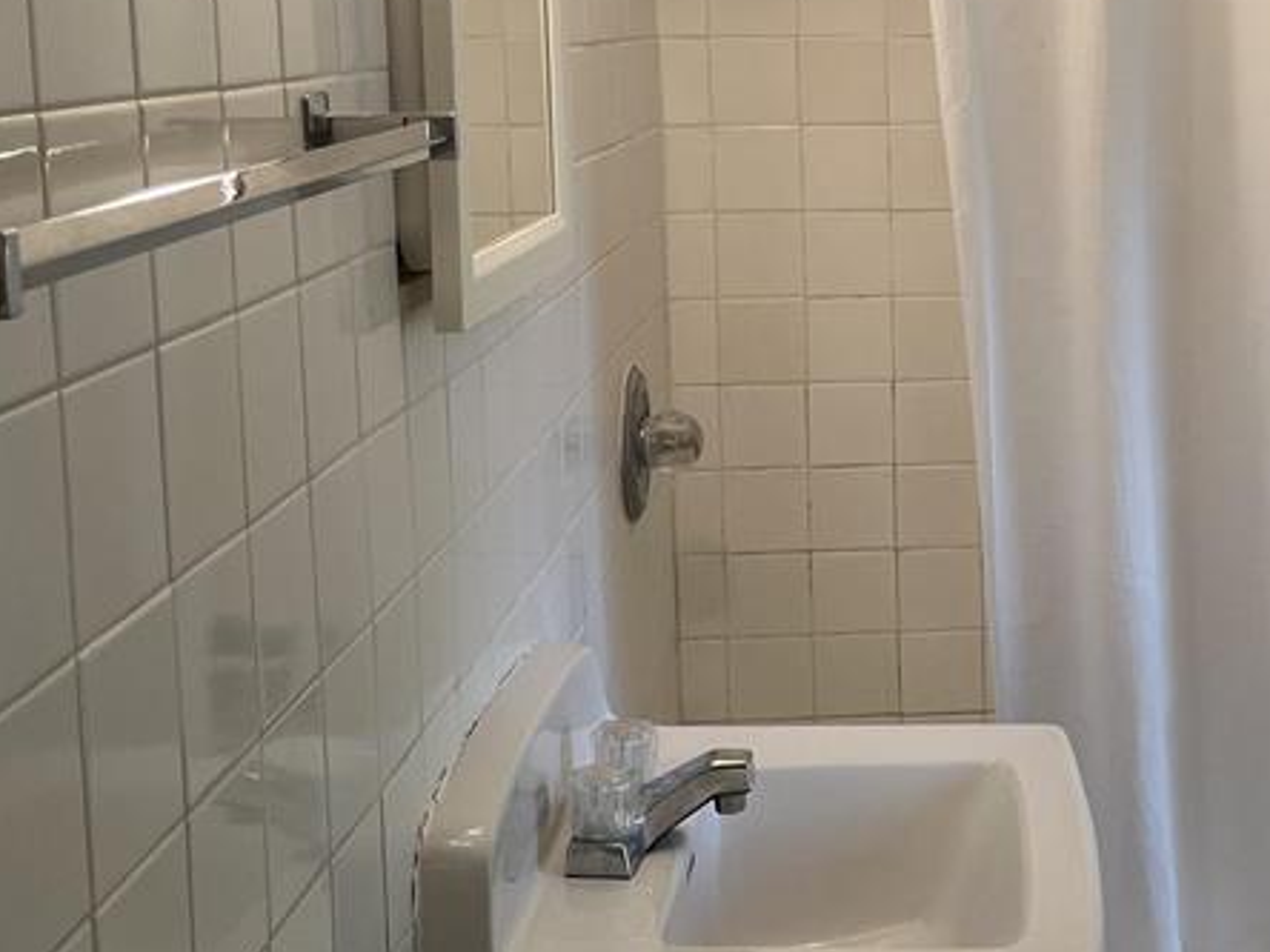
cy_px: 323
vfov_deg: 24.3
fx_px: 2201
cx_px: 1087
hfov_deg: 31.0
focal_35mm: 60
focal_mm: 5.1
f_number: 1.6
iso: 80
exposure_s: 1/120
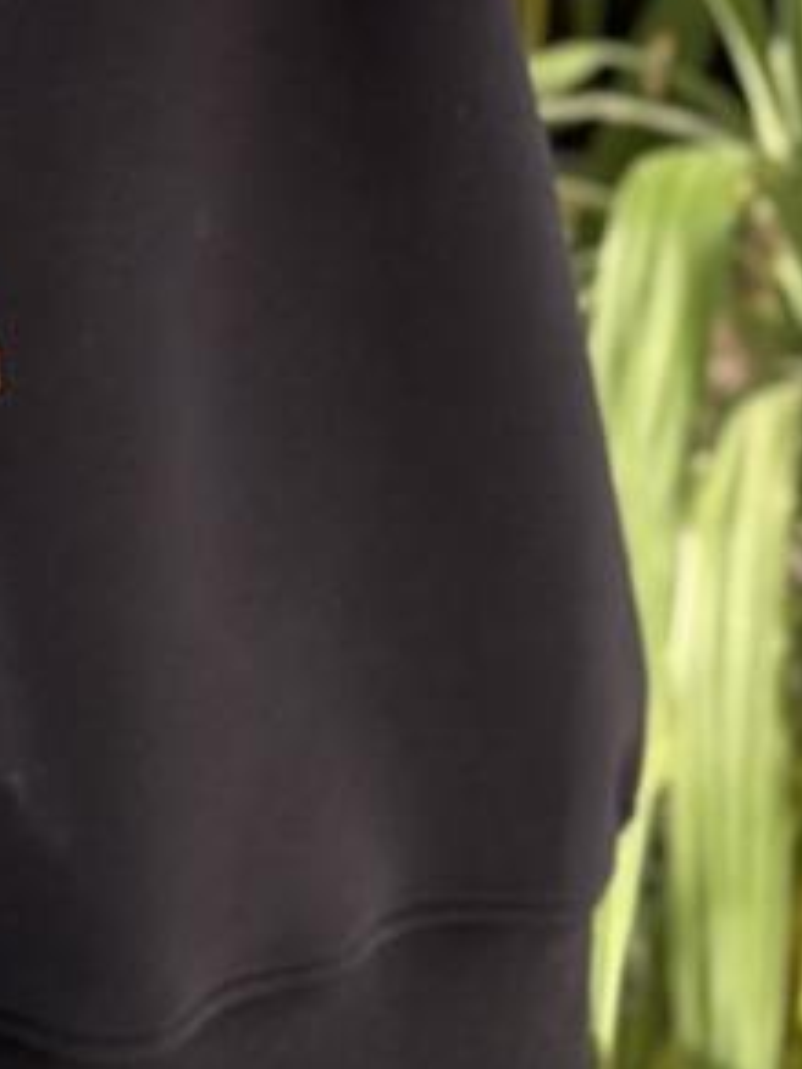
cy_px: -200
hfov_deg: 6.8
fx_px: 6765
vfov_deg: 8.9
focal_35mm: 219
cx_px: 92
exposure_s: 1/855
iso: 80
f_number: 1.78
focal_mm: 6.76
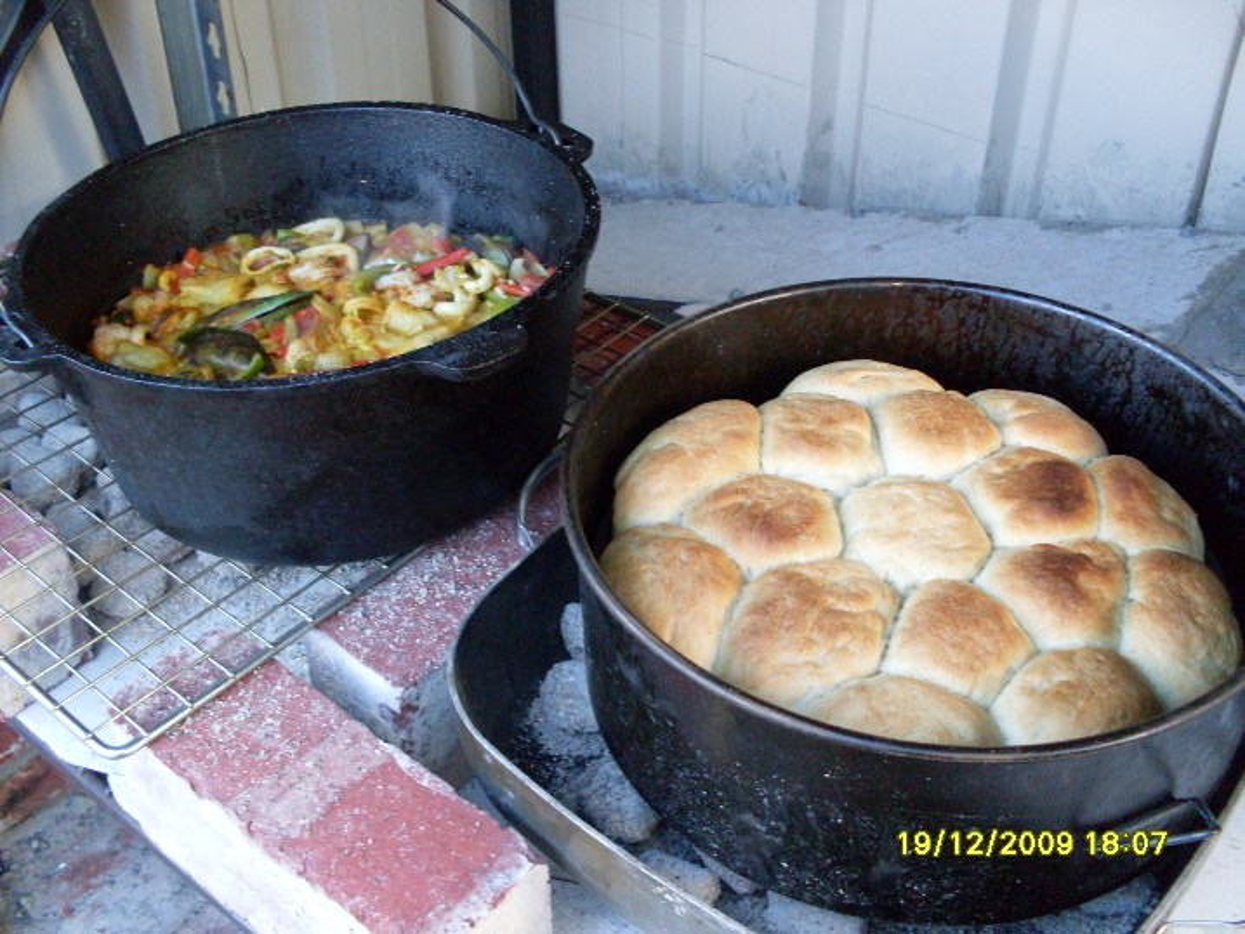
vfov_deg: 37.7
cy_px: 467
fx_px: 1367
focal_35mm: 38
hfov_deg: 49.0
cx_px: 622
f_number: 2.8
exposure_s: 1/45
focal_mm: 6.3
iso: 160
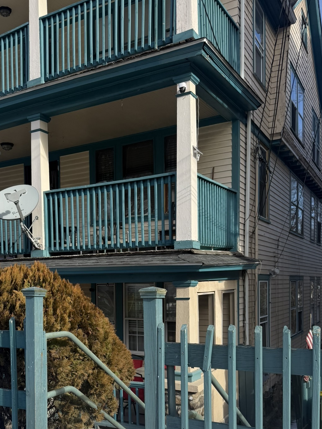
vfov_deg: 50.2
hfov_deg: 39.4
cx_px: 119
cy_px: 296
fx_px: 446
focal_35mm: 36
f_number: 1.78
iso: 80
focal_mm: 6.76
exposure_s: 1/3425
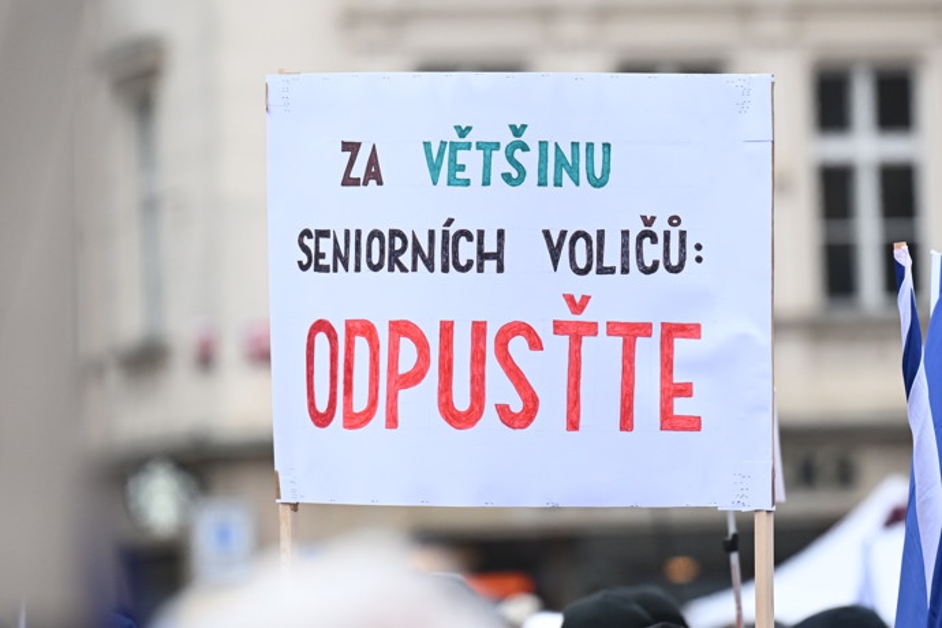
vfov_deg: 4.6
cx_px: 471
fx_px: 7849
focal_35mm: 300
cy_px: 314
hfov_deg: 6.9
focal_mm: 200
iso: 1000
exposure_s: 1/1000
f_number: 3.5
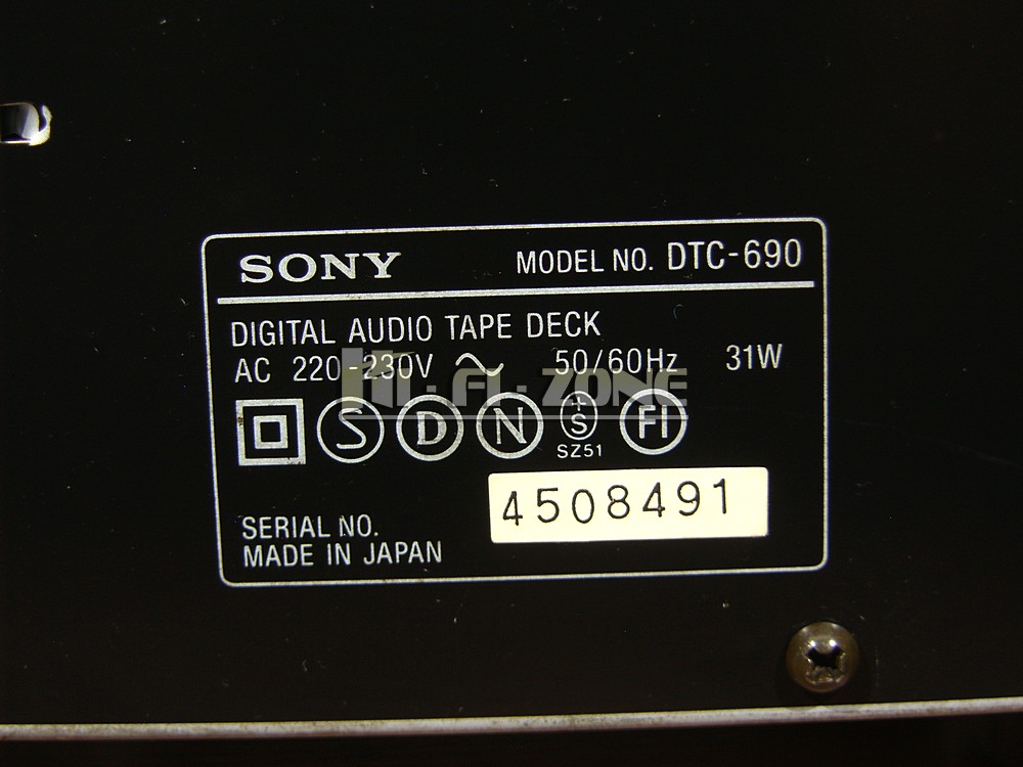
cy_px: 384
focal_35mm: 85
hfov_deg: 23.0
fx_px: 2512
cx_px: 512
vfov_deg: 17.4
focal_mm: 22
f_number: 3.2
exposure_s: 1/80
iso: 50
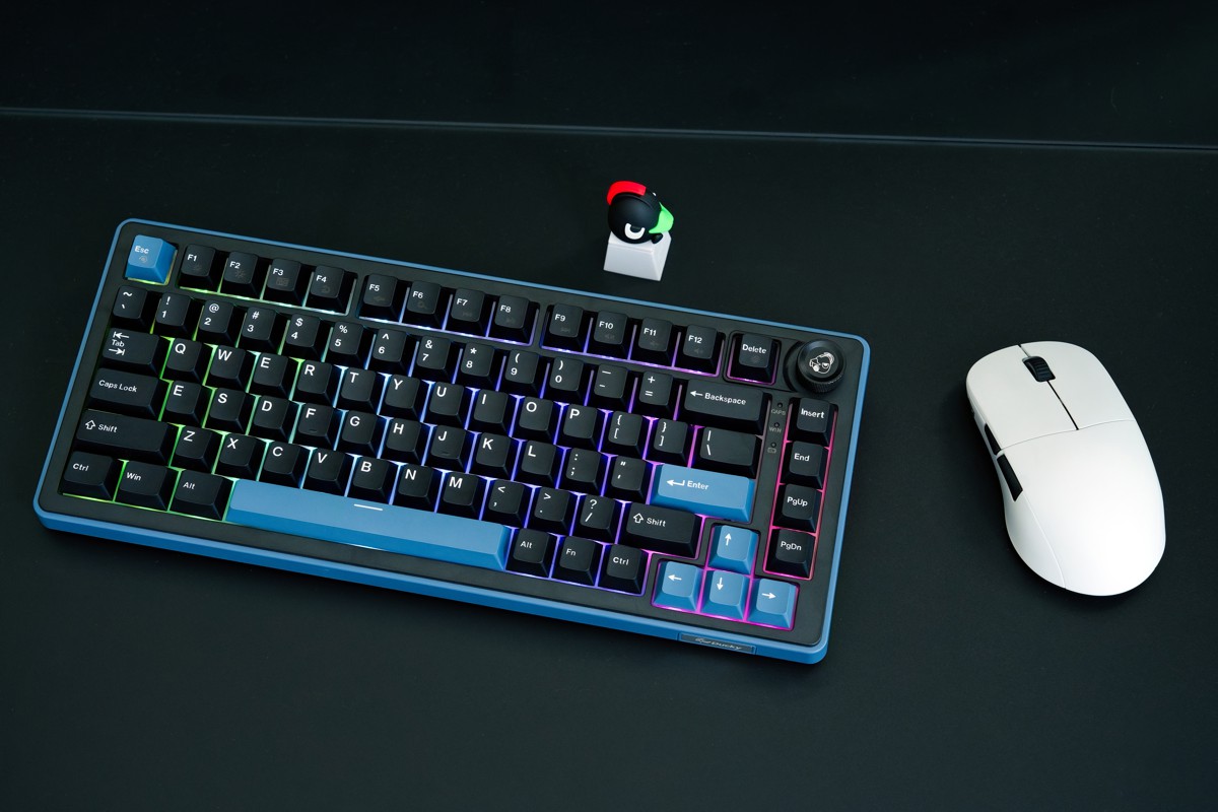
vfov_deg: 24.6
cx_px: 609
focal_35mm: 55
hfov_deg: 36.2
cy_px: 406
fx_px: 1861
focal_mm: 55
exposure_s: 1/60
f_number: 8
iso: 1600
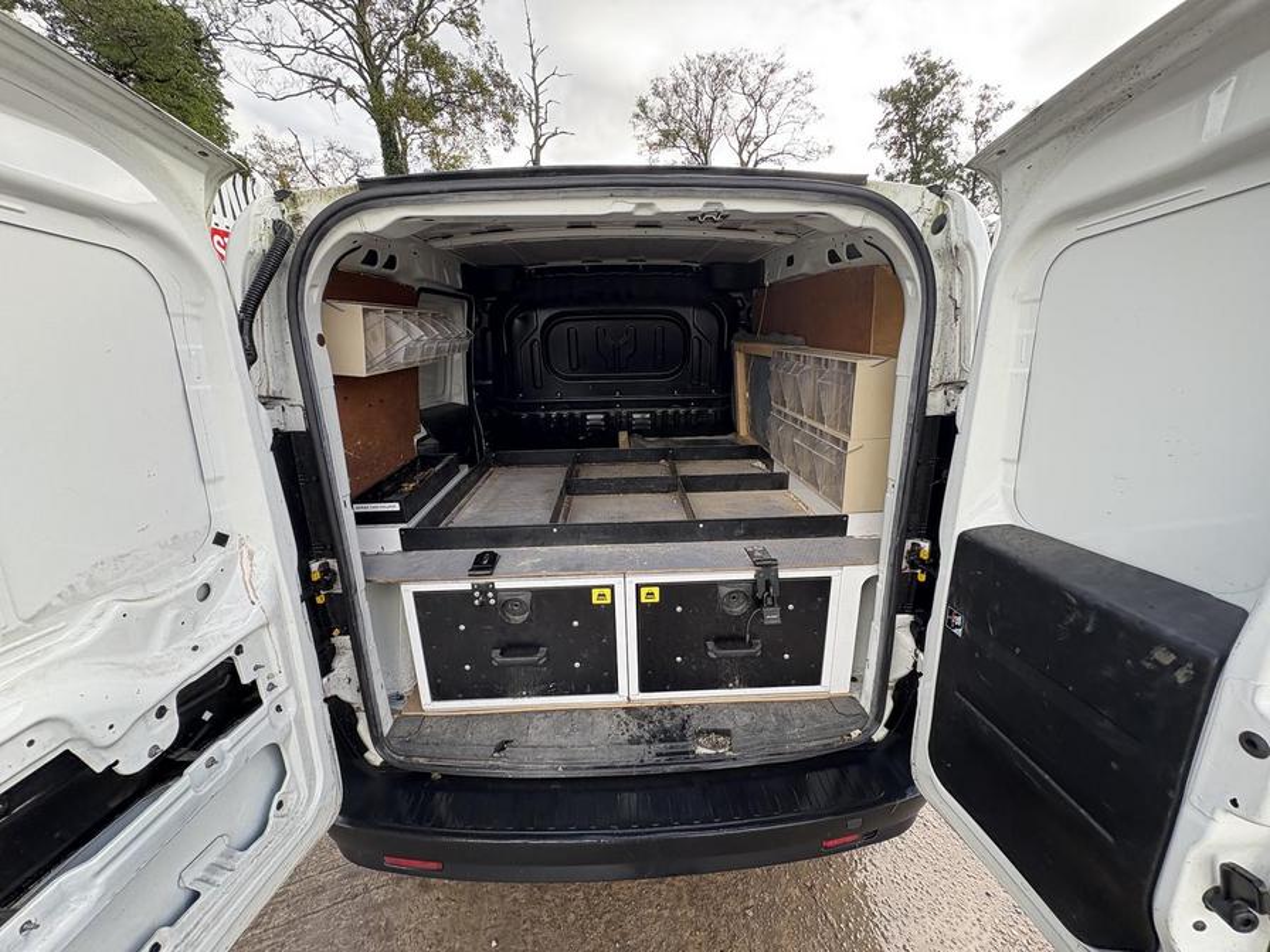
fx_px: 514
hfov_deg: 102.1
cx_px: 635
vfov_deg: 85.7
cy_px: 476
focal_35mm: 14
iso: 50
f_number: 2.2
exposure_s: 1/166
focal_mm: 2.22
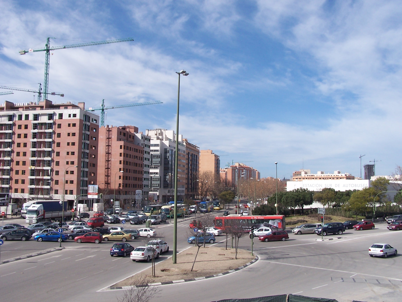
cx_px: 201
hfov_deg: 49.0
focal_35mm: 38
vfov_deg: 37.7
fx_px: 441
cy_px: 151
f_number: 5.6
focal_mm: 6.3
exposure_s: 1/350
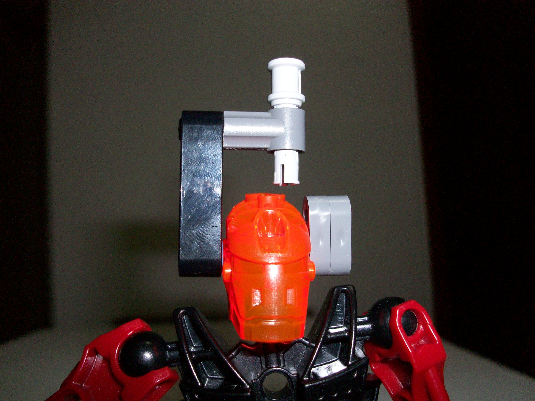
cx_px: 268
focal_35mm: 34
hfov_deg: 54.0
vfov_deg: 41.8
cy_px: 200
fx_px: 525
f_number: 2.8
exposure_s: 1/60
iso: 160
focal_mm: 5.7
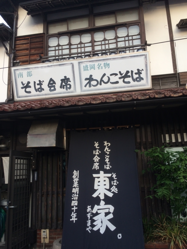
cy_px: 124
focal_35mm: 29
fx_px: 209
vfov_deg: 61.7
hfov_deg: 48.2
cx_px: 94
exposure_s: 1/182
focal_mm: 4.15
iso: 32
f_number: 2.2
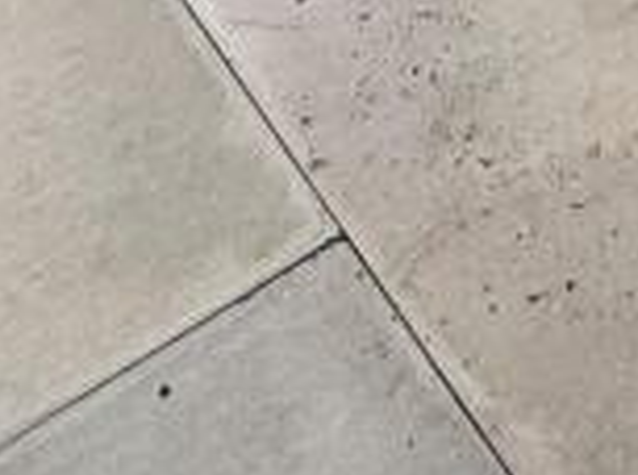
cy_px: -1042
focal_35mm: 94
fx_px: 1728
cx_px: 1118
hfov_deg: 17.4
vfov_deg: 10.2
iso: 80
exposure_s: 1/99
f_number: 2.2
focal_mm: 2.22
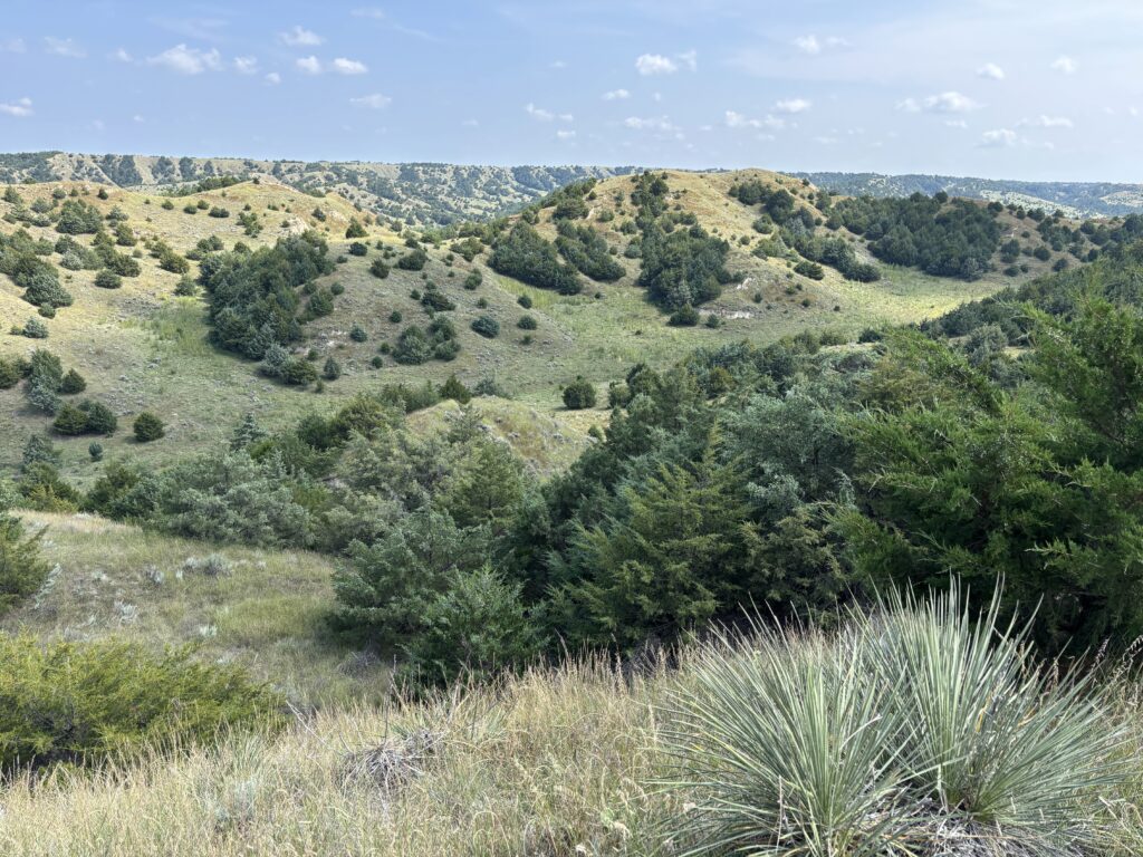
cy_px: 428
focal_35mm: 26
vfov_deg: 53.1
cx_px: 572
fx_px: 859
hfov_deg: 67.3
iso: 50
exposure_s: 1/1220
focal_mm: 5.96
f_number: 1.6
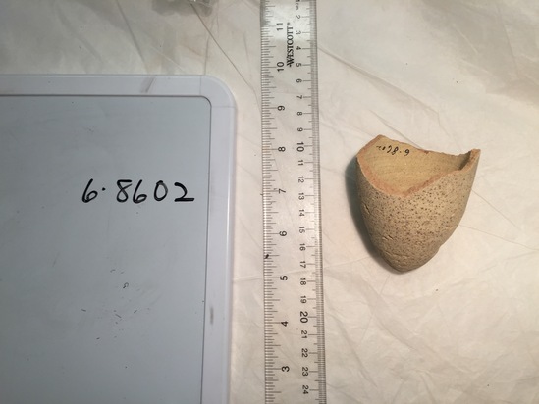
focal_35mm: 29
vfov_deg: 48.2
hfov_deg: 61.6
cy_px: 202
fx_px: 452
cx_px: 270
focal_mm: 4.15
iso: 32
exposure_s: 1/120
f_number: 2.2
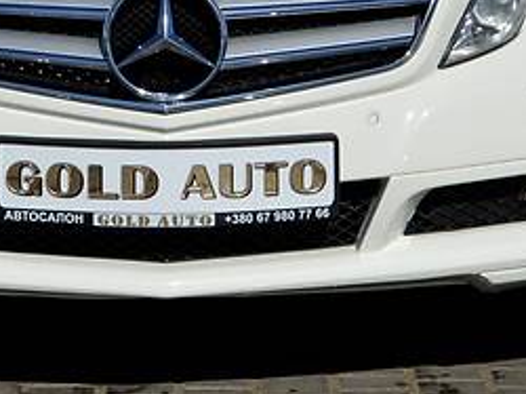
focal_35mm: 231
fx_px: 3507
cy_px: -113
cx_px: 168
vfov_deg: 6.4
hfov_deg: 8.6
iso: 100
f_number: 10
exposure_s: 1/400
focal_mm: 50
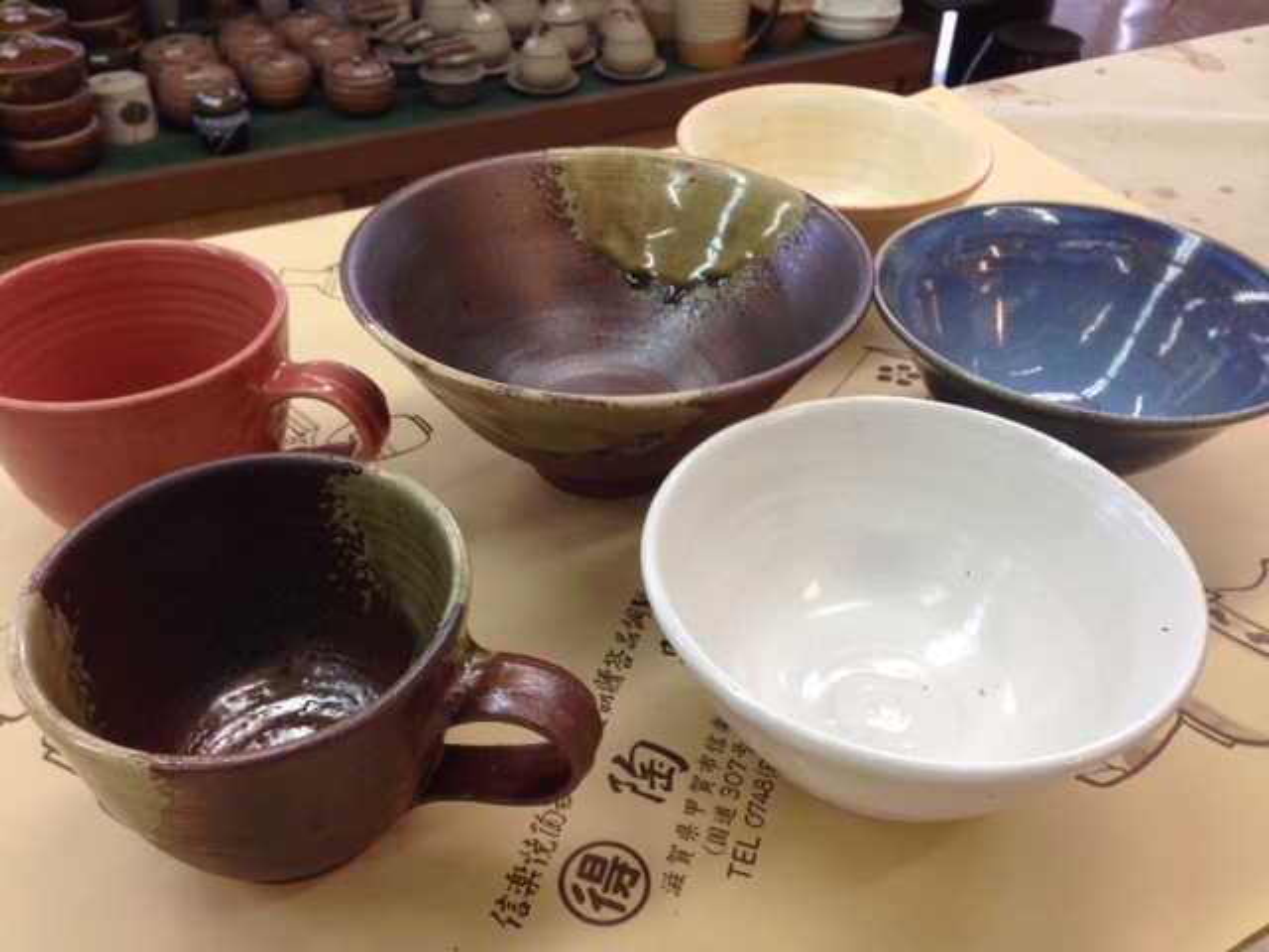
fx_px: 1210
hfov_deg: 55.4
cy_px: 476
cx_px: 634
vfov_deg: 42.9
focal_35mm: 33
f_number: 2.4
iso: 50
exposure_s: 1/30
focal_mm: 4.12
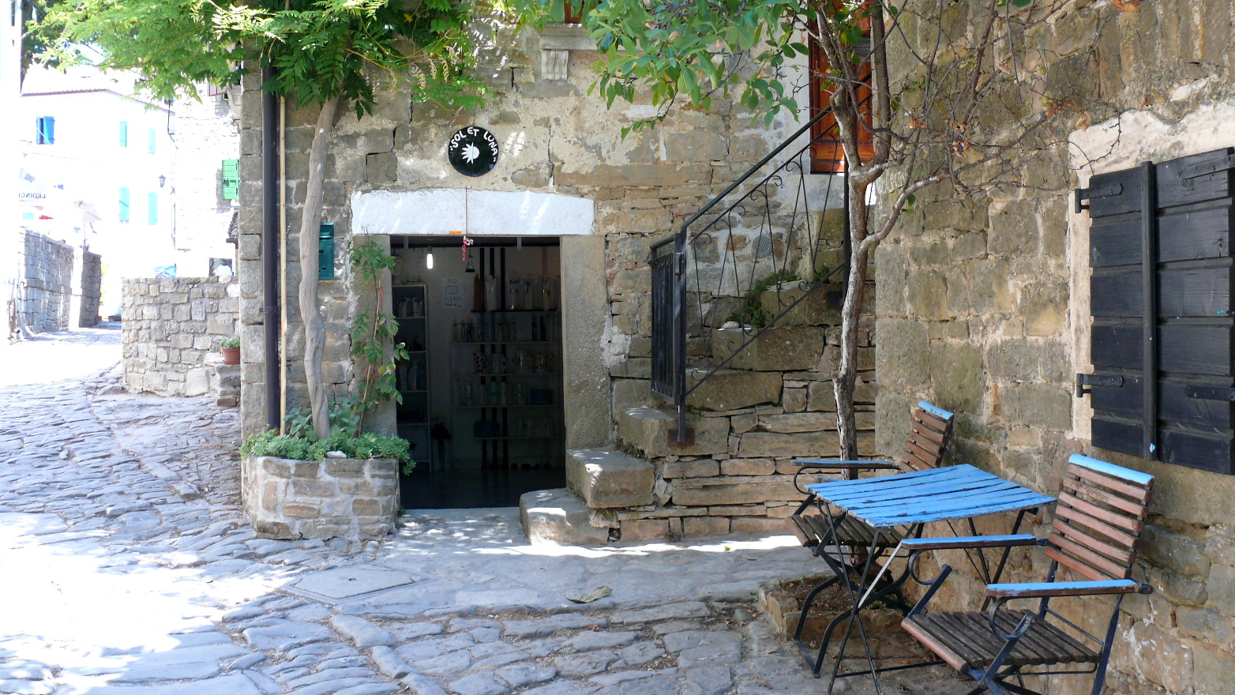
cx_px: 630
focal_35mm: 39
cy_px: 333
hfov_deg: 51.6
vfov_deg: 30.4
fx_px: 1277
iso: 100
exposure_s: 1/60
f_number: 2.8
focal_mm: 7.4
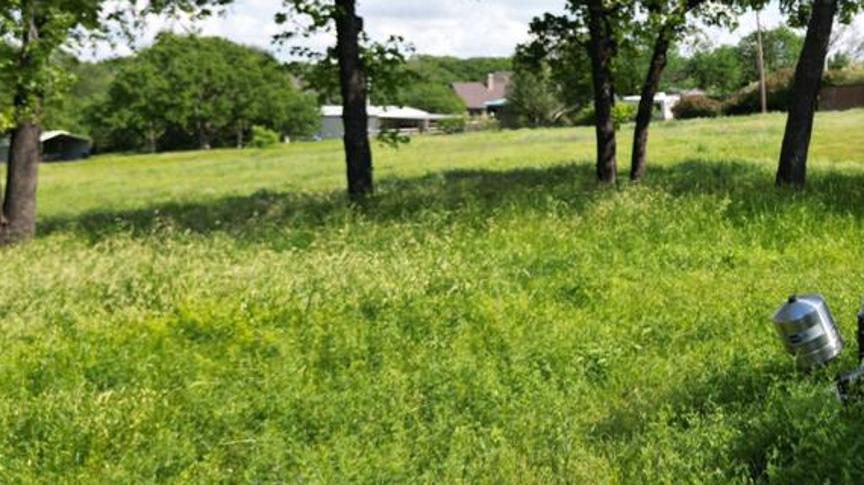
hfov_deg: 42.4
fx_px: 1076
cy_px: 70
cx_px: 649
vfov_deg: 24.8
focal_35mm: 47
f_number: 1.7
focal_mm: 6.72
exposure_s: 1/2000
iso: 130
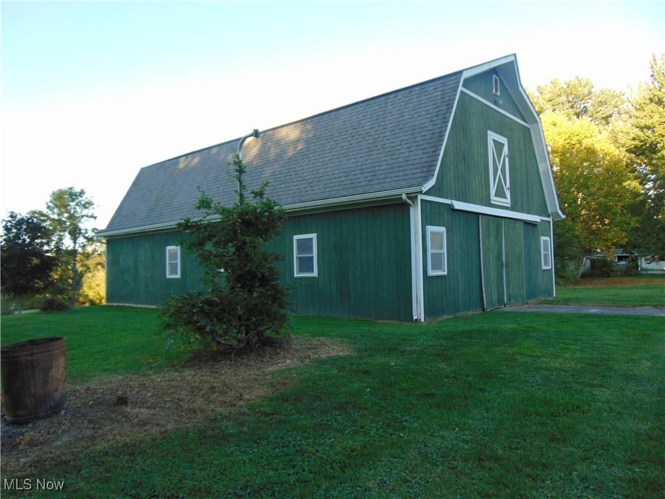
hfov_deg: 69.4
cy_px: 250
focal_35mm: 25
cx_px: 332
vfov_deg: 54.9
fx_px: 480
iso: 80
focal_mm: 4.5
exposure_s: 1/160
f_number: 3
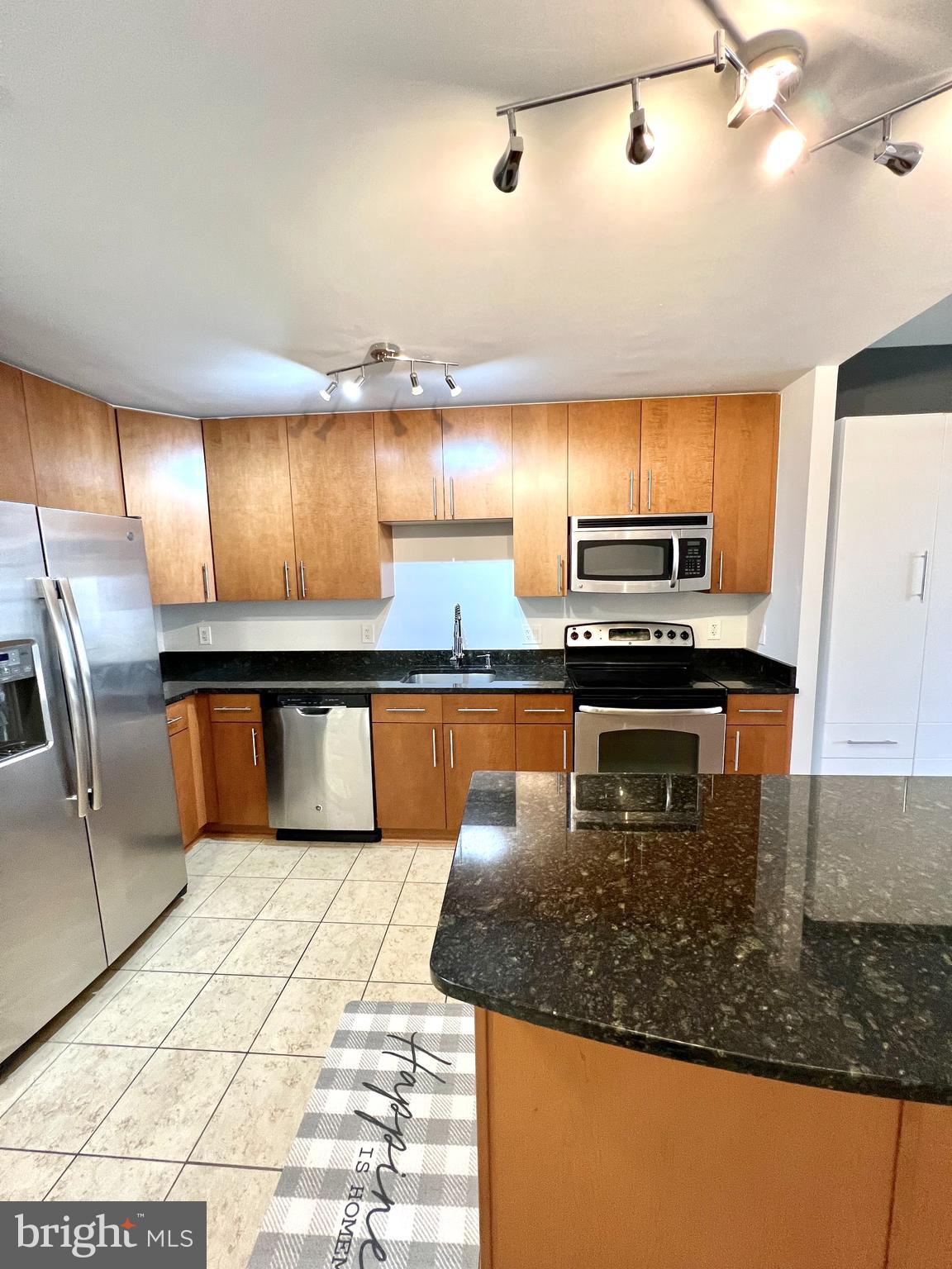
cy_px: 634
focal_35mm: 13
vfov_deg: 106.2
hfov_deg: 89.9
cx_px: 476
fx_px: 477
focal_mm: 1.57
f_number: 1.8
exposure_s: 1/60
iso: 200
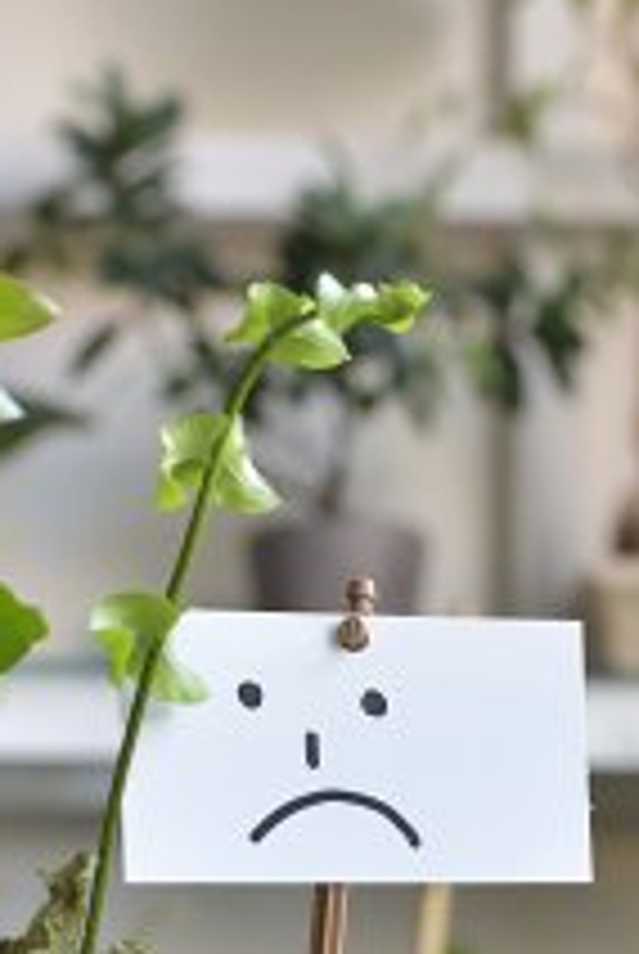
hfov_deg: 13.6
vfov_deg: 19.1
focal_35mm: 101
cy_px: 1143
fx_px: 2680
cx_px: 250
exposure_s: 1/40
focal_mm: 35
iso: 400
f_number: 4.5
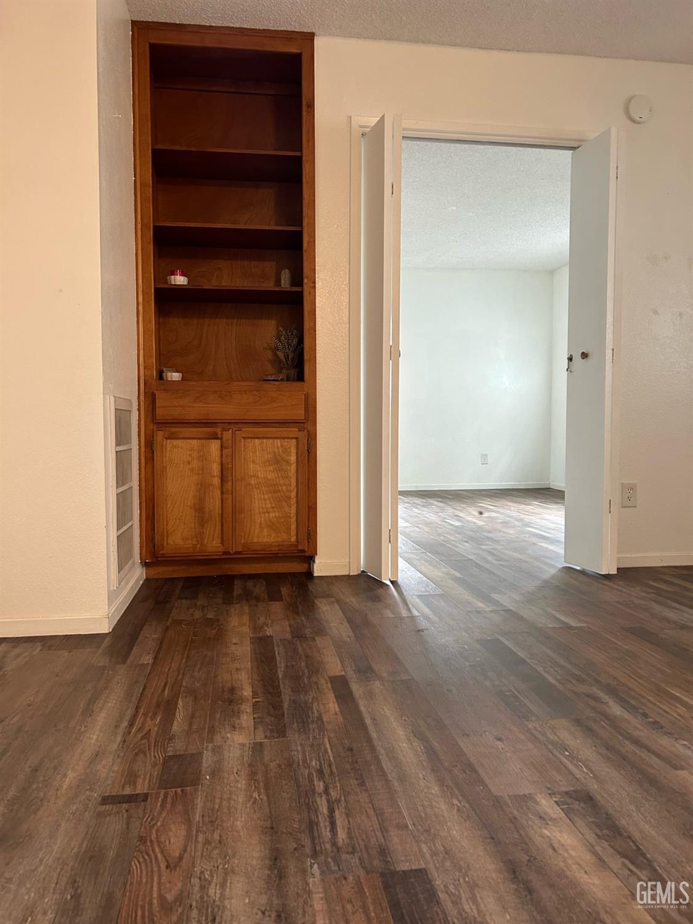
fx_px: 694
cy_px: 462
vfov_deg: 67.3
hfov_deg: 53.1
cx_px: 346
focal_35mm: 26
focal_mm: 5.7
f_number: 1.5
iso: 200
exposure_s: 1/60
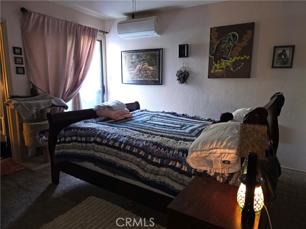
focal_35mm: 23
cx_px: 153
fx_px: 203
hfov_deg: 73.9
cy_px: 114
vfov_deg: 58.9
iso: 1250
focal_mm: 6.3
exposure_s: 1/15
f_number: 1.7
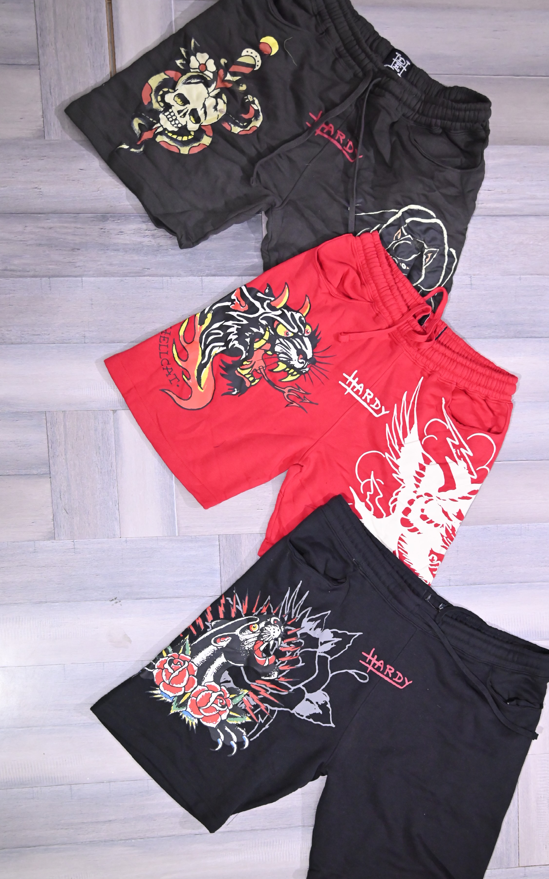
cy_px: 445
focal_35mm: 40
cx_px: 316
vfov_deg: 49.3
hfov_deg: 31.9
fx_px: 958
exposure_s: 1/200
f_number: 2.5
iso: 2500
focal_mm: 35
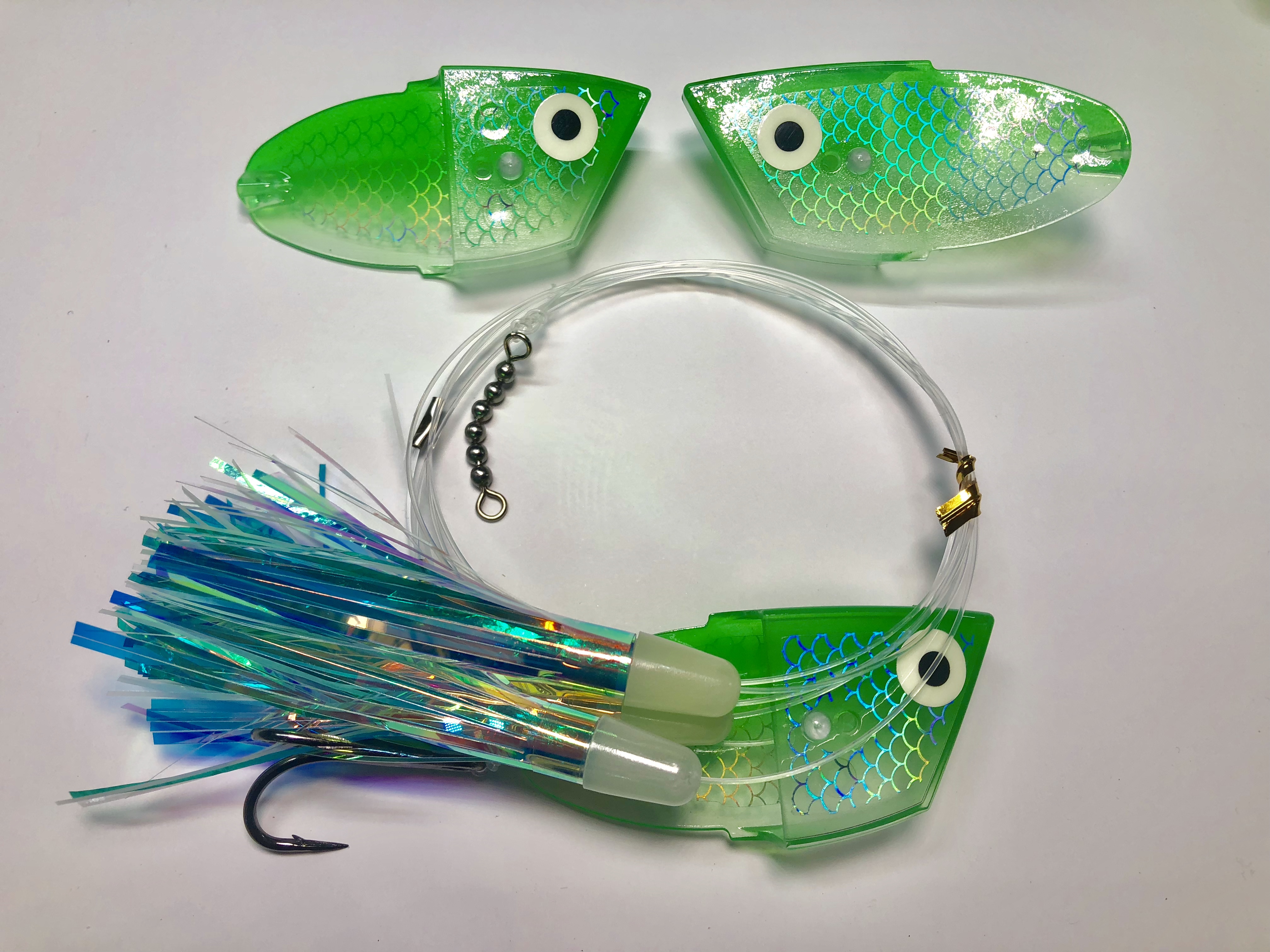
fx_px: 1027
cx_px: 635
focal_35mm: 28
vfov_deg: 49.7
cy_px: 476
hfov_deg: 63.4
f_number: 1.8
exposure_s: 1/120
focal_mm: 3.99
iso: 20
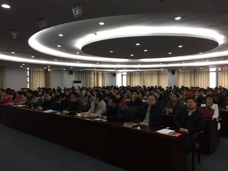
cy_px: 86
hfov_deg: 61.7
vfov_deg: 48.2
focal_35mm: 29
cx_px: 114
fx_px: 191
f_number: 2.2
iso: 80
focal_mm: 4.15
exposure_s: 1/30
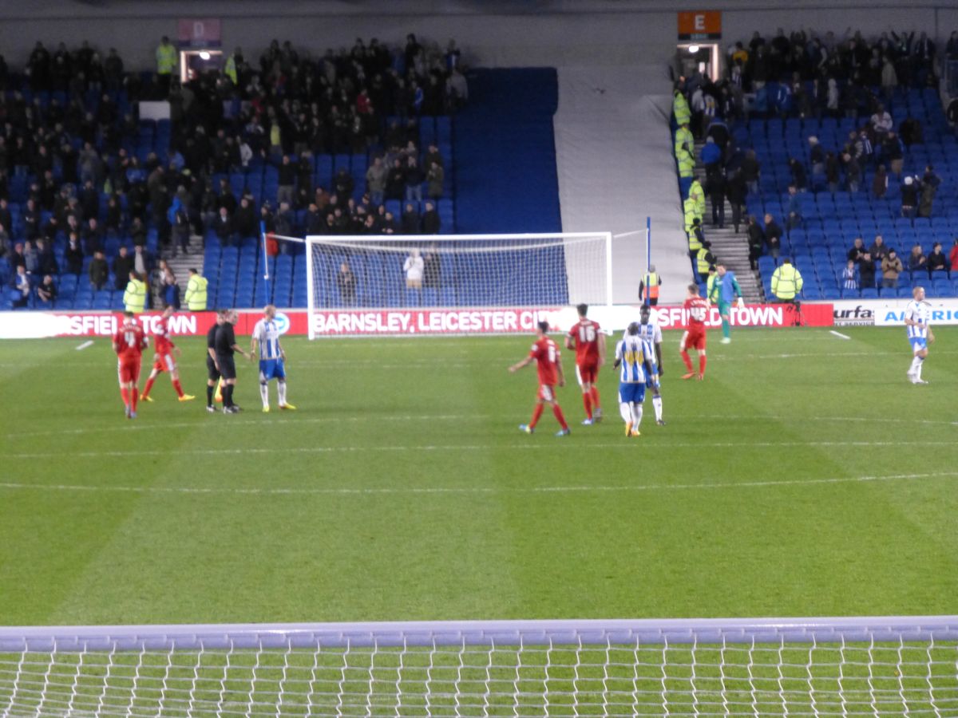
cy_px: 359
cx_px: 479
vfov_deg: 7.9
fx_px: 5175
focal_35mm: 187
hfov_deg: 10.6
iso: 800
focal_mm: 33.3
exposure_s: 1/25
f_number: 5.5
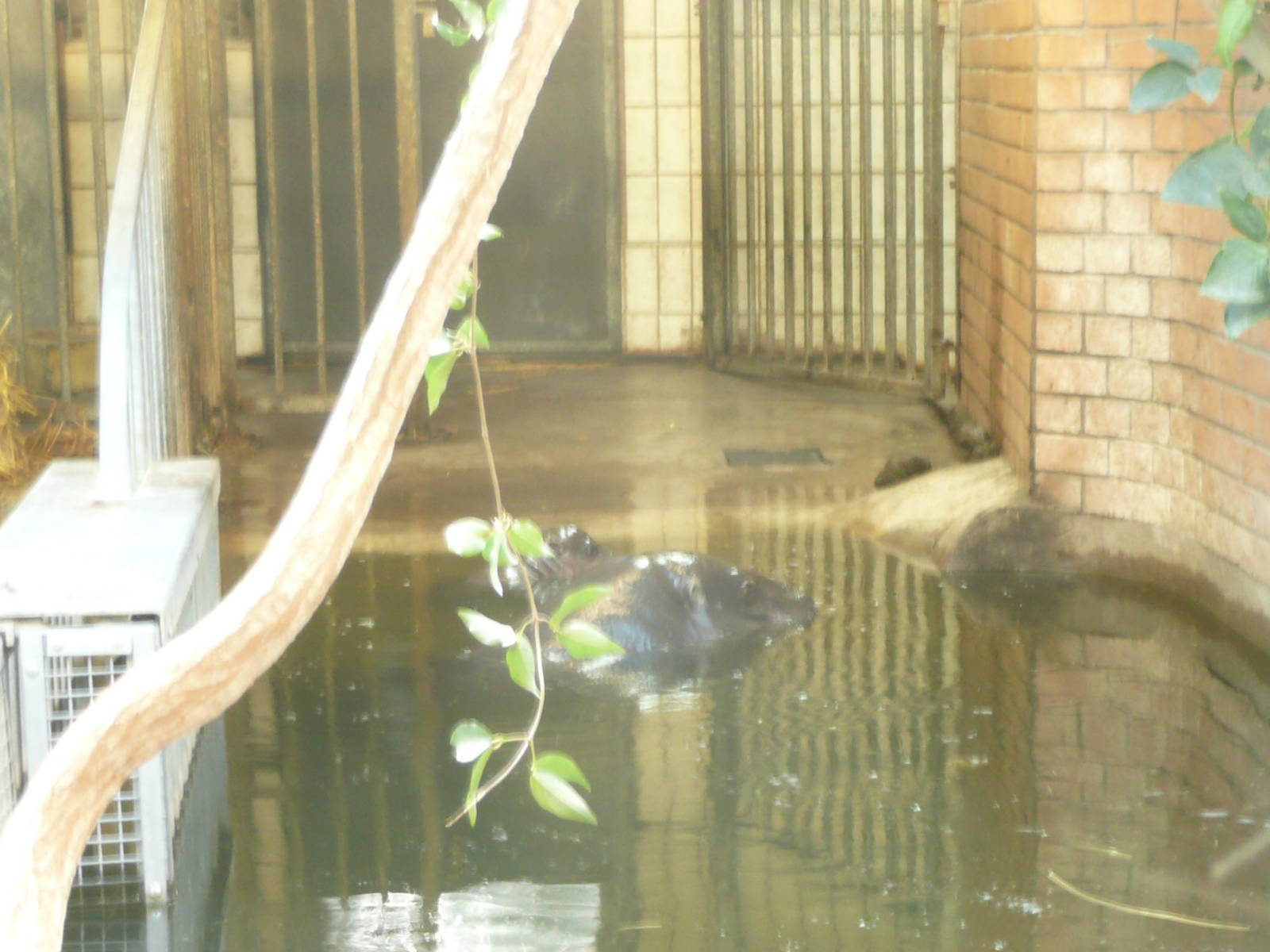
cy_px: 476
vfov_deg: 18.0
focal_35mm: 82
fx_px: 3008
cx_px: 635
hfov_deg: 23.8
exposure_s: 1/4
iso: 200
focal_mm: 9.1
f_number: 4.3
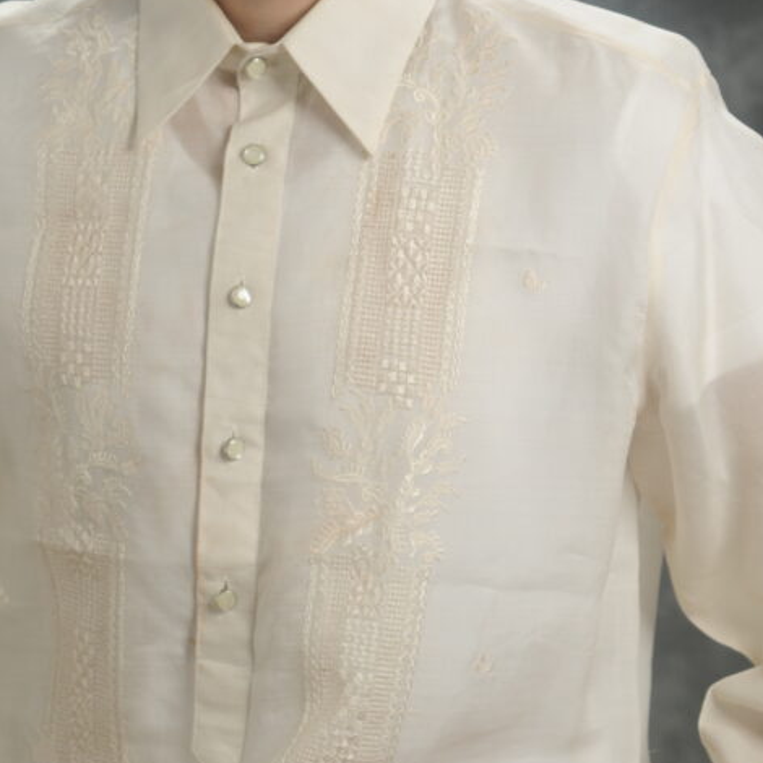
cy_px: 138
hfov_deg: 7.4
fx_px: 5883
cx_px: 291
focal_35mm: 236
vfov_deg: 7.4
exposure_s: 1/200
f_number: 5
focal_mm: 85
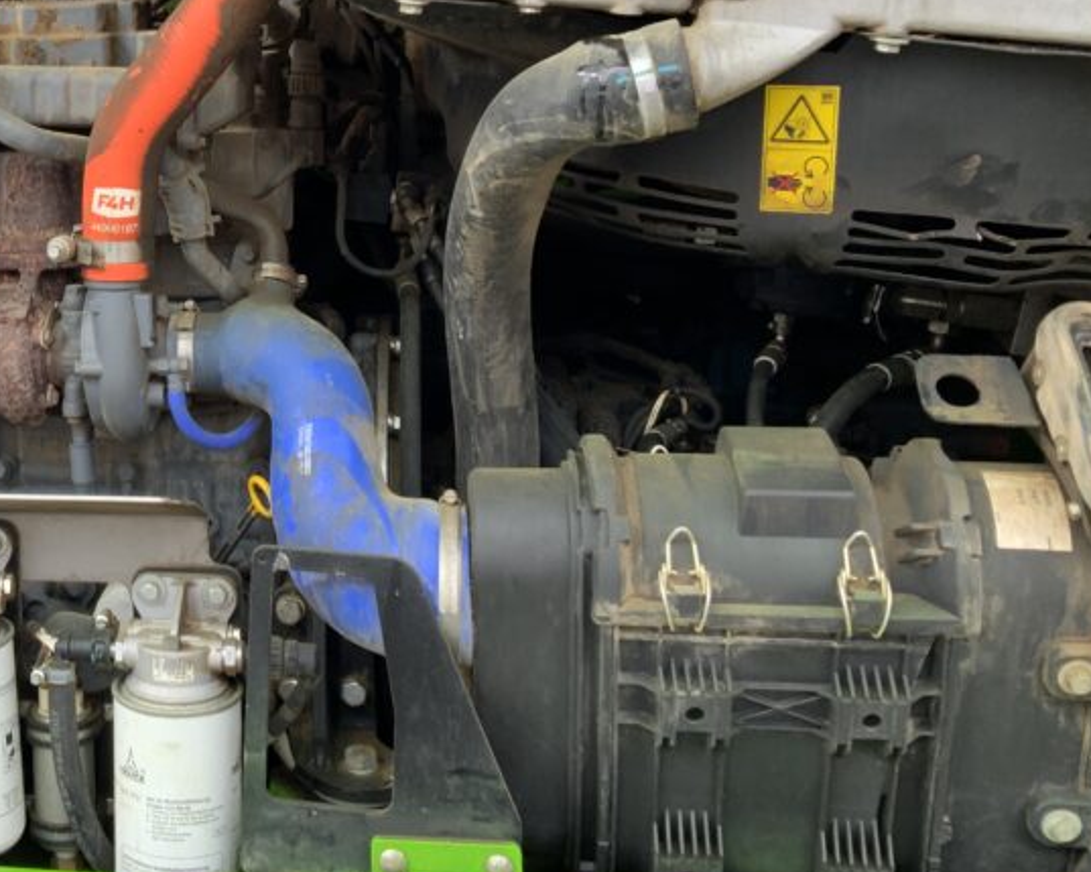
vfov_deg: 27.8
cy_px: 252
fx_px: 1743
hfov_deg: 33.0
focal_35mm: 54
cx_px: 106
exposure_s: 1/122
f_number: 1.8
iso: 20
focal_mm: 3
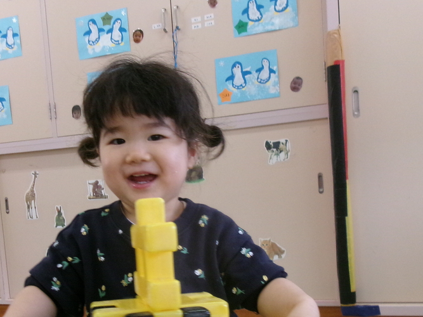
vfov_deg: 33.8
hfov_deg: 44.7
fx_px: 513
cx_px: 180
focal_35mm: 42
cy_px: 231
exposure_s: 1/125
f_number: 3.9
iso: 510
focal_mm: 5.1
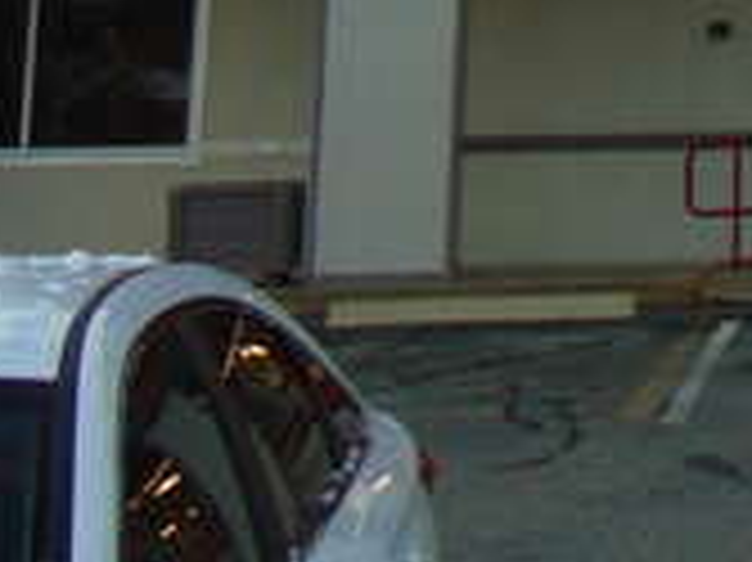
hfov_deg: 11.7
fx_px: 3300
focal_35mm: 152
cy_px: -549
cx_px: 1477
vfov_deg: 9.2
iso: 80
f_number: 3.2
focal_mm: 5.8
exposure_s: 1/100
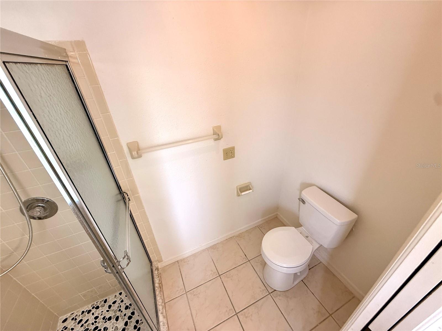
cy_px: 166
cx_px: 221
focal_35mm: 14
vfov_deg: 85.7
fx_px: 179
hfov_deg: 102.1
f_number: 2.2
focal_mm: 2.22
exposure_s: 1/120
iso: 160
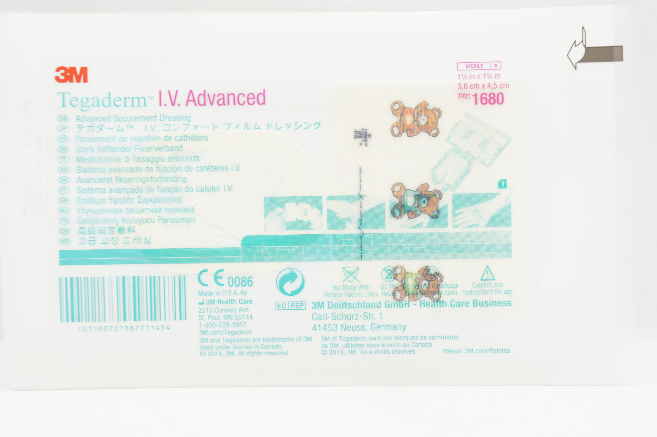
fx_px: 1504
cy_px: 218
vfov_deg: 16.5
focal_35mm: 82
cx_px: 328
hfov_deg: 24.6
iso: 200
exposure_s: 1/25
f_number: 6.3
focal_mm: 55
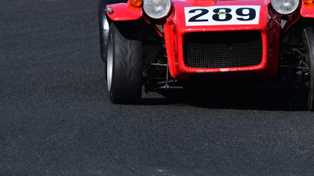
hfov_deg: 2.1
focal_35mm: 1040
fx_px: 8657
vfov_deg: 1.2
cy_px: -20
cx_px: 280
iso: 250
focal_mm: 340
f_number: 10
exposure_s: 1/640
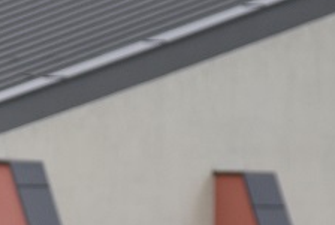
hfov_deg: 1.4
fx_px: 14023
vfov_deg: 0.9
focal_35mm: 1505
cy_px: 408
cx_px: -156
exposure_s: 1/3200
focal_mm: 200
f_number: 2.8
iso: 200
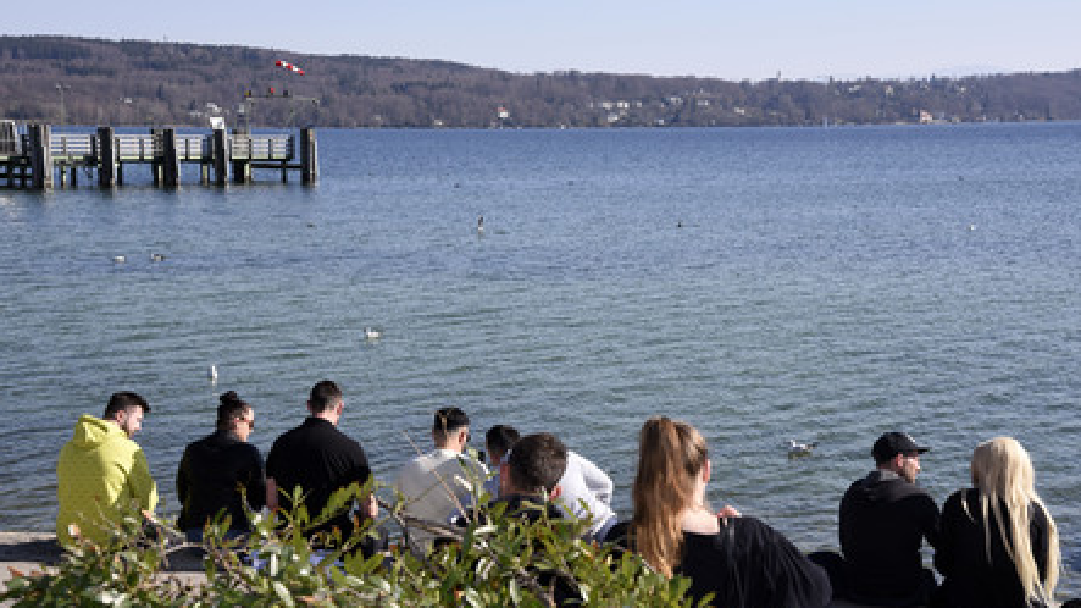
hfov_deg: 31.9
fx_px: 1891
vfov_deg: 18.2
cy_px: 327
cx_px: 548
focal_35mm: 66
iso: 100
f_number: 9
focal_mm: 62
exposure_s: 1/160
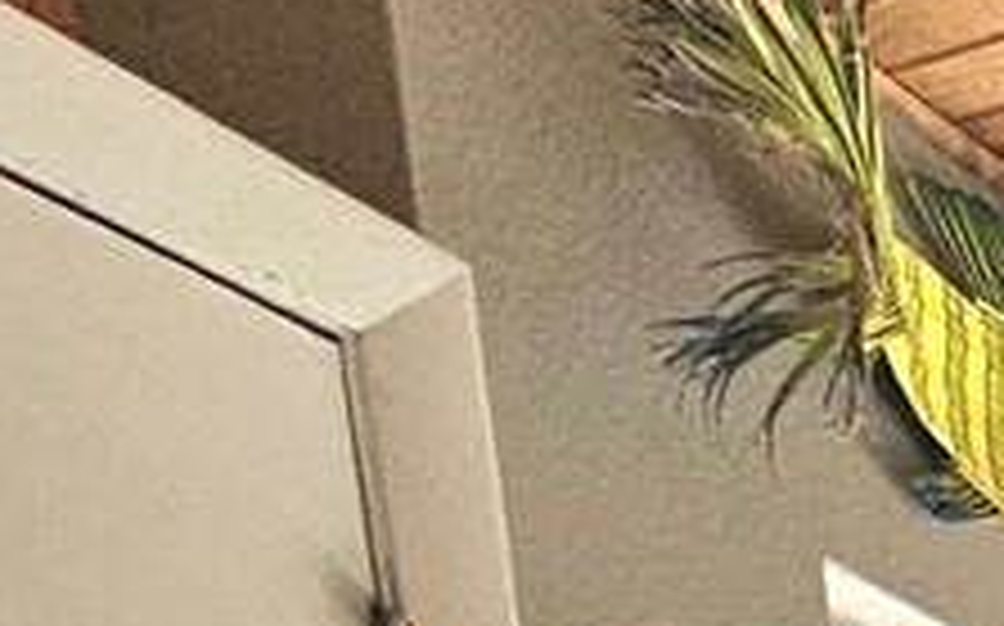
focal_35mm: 99
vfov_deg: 9.2
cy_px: 2099
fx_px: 2707
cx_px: 3057
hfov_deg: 11.3
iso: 64
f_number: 2.2
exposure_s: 1/120
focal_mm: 2.2
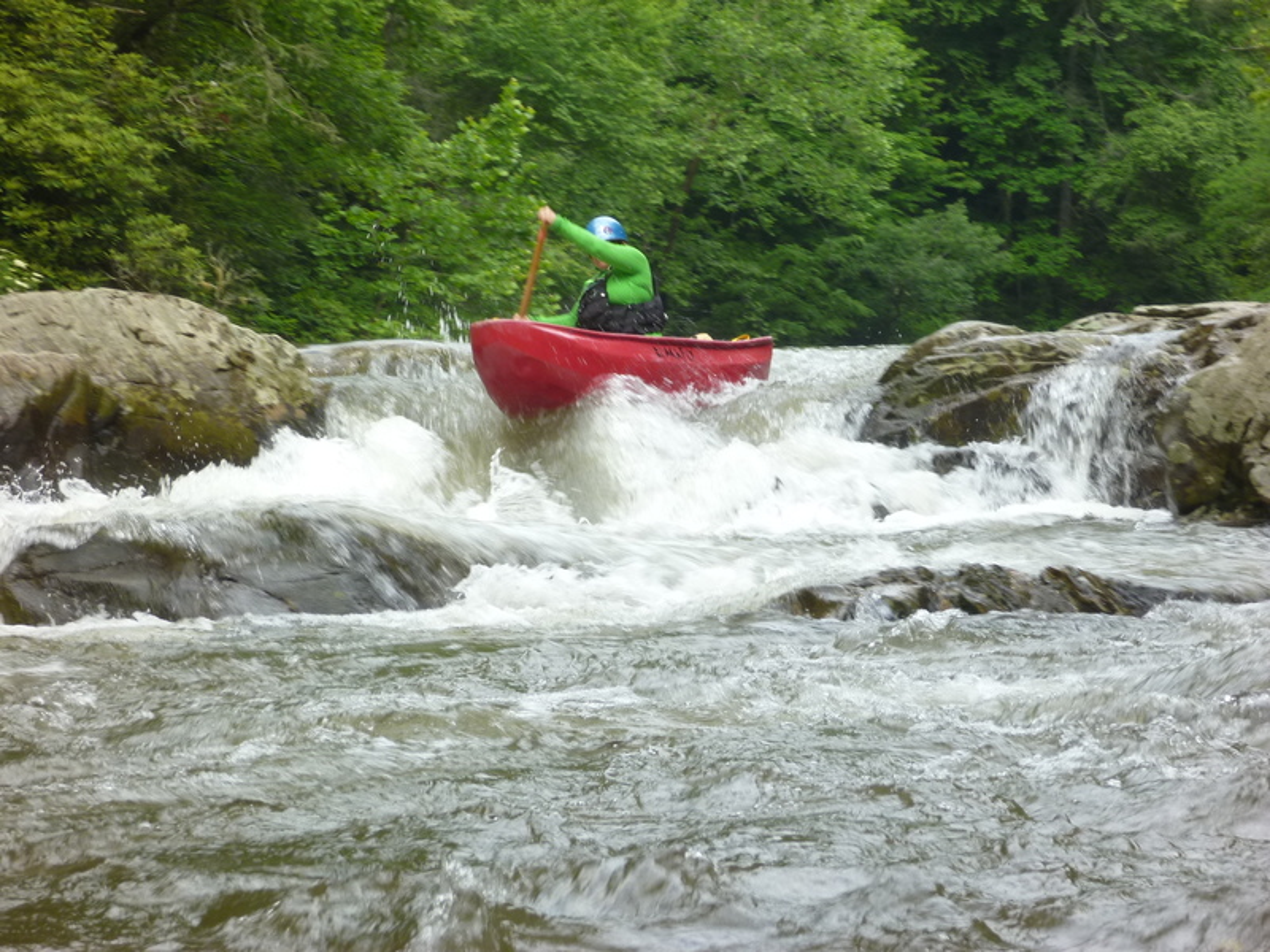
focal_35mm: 108
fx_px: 3962
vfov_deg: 13.7
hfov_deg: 18.2
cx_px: 635
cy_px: 476
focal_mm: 19.2
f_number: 5.7
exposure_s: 1/60
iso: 100
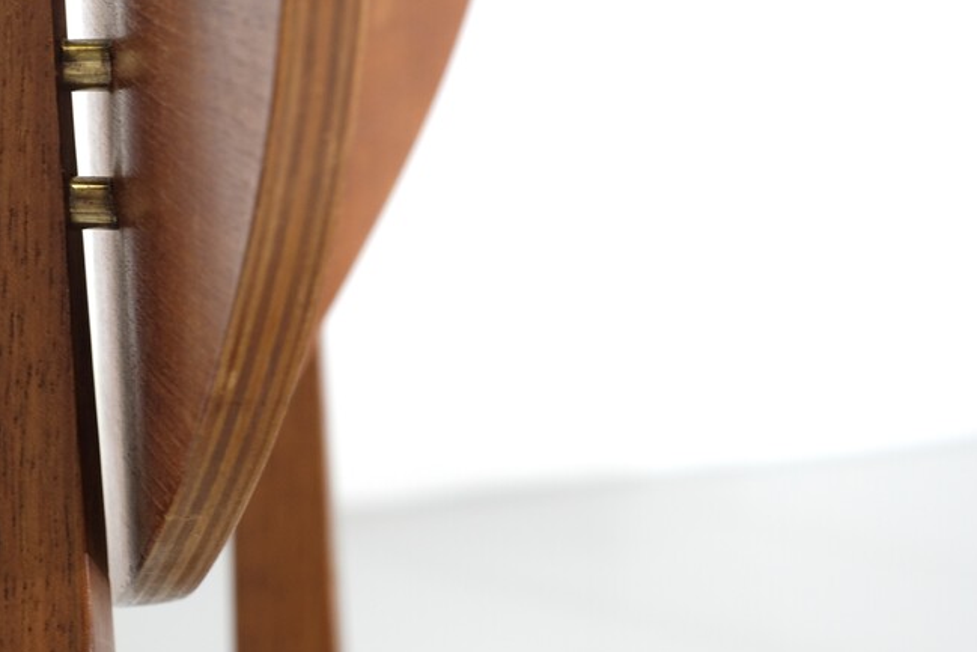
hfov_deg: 20.7
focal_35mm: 98
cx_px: 274
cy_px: 129
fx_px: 2660
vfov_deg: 13.9
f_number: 5.6
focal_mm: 35
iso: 800
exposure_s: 1/40
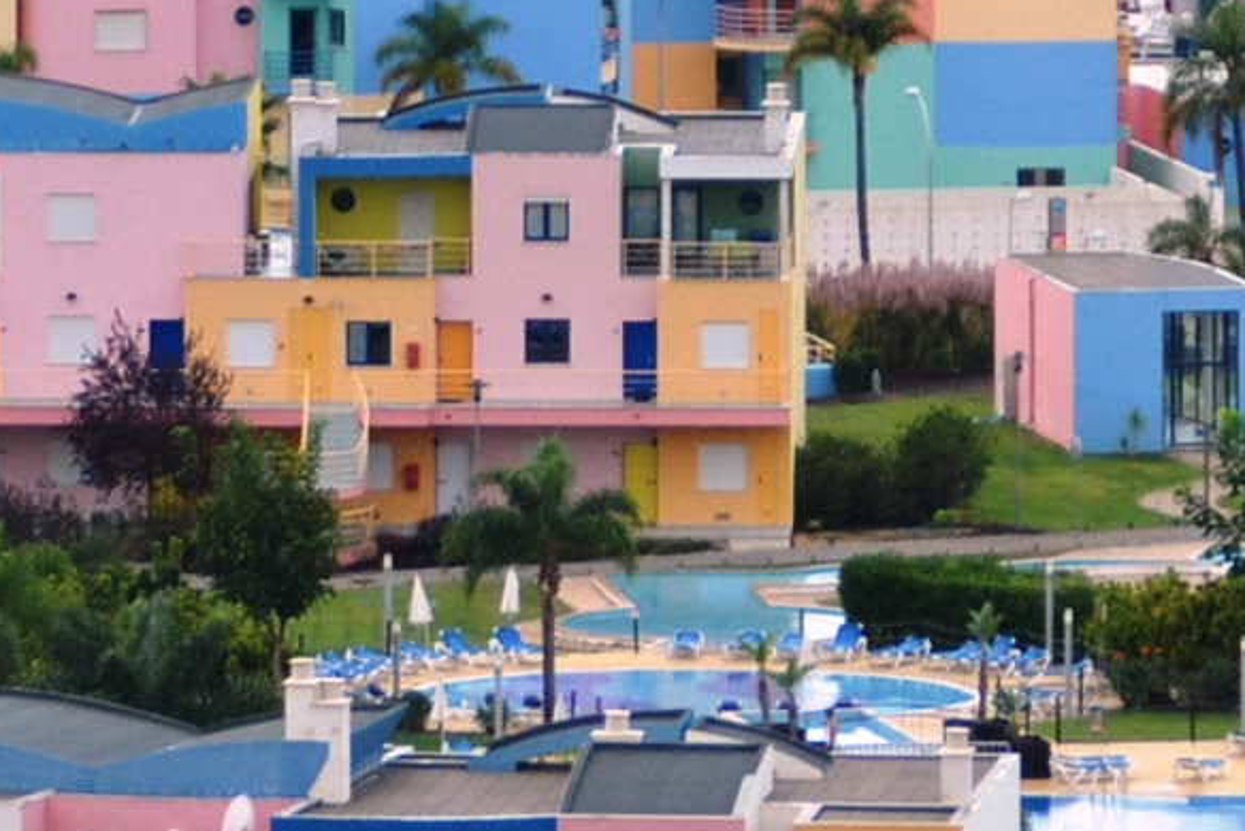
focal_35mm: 887
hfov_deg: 2.3
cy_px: 11
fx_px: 30689
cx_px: 640
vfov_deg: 1.6
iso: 400
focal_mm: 150
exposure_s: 1/500
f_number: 6.3
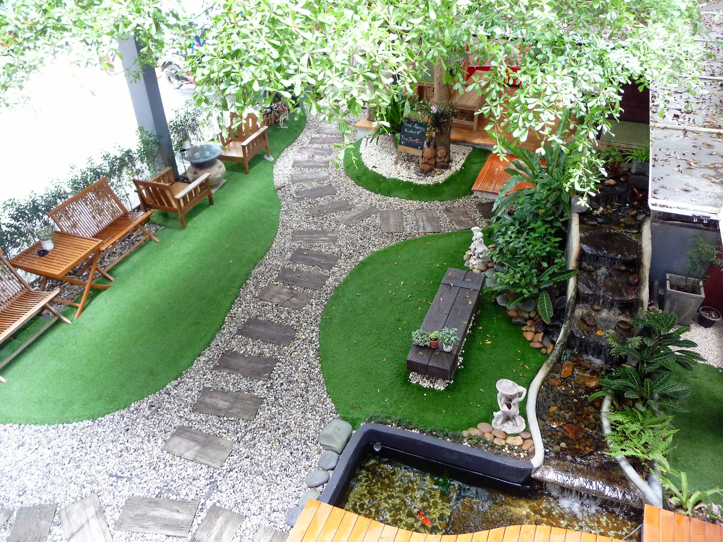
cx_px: 362
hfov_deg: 63.4
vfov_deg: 49.7
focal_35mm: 28
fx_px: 585
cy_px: 271
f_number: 3.3
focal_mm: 4.7
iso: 320
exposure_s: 1/30
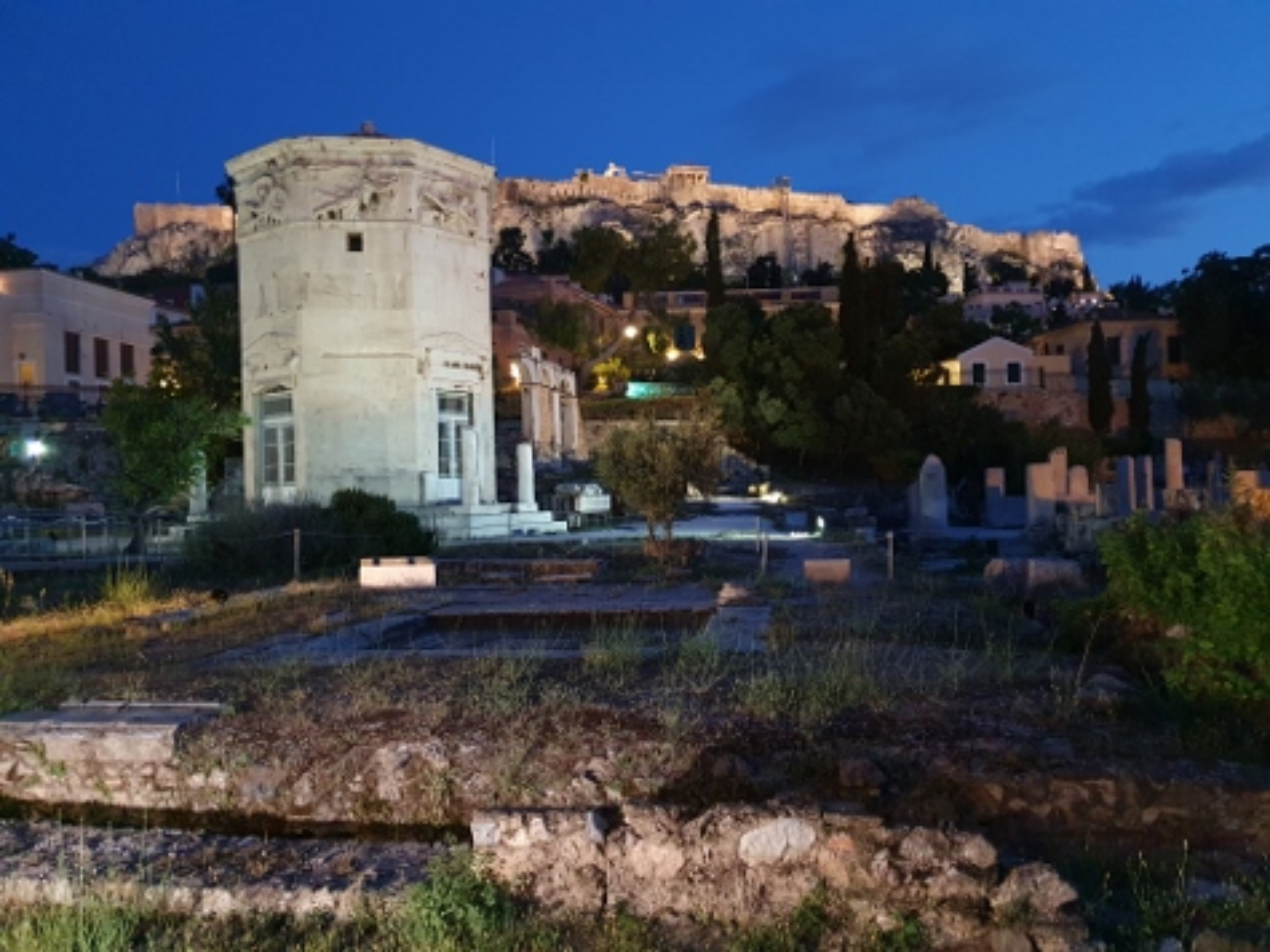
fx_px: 954
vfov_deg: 53.0
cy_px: 476
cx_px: 635
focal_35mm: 26
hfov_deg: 67.3
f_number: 1.5
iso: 640
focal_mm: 4.32
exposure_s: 1/25
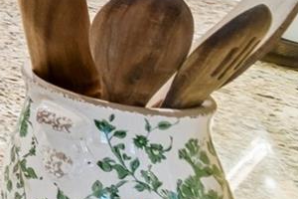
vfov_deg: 14.5
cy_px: -181
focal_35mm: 80
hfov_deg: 13.7
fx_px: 662
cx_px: -477
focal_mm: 10
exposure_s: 1/4
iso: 100
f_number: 7.1
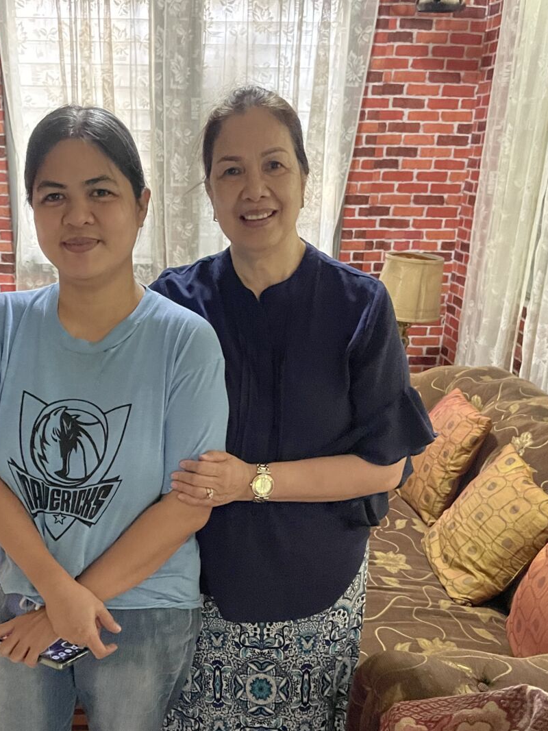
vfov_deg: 46.6
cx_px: 186
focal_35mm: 39
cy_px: 525
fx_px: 823
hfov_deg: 36.5
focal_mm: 4.2
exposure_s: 1/30
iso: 1000
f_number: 1.6
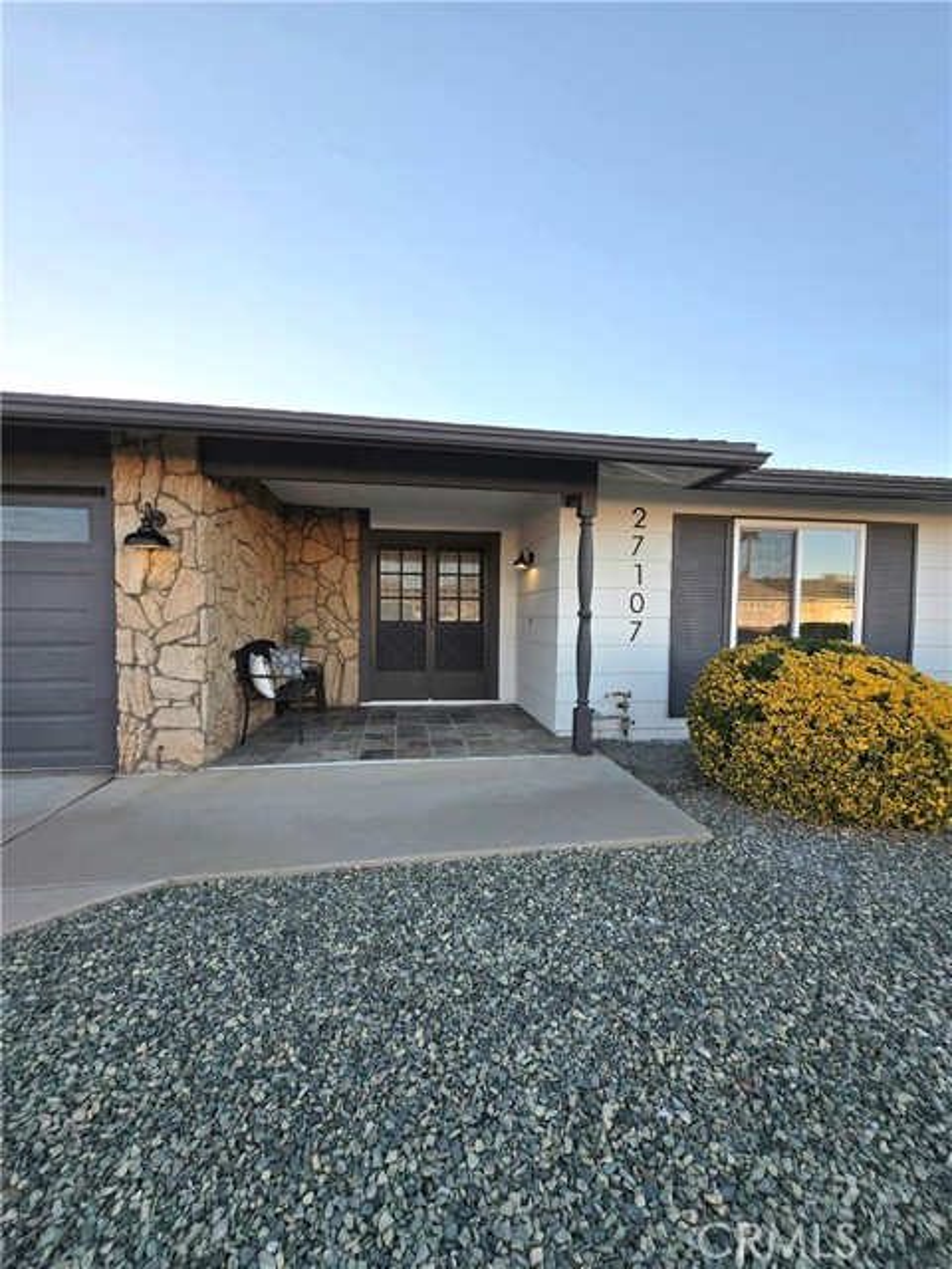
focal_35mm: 13
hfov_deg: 89.9
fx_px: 477
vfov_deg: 106.2
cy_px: 634
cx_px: 476
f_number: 2.2
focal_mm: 1.7
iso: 80
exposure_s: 1/769
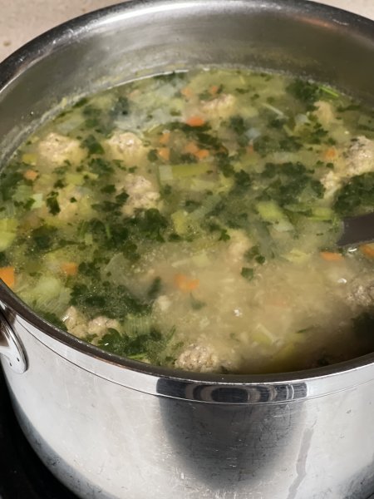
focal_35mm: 64
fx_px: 922
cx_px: 187
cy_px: 250
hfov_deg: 22.9
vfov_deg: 30.3
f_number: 2.2
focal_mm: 7.5
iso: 400
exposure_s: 1/24
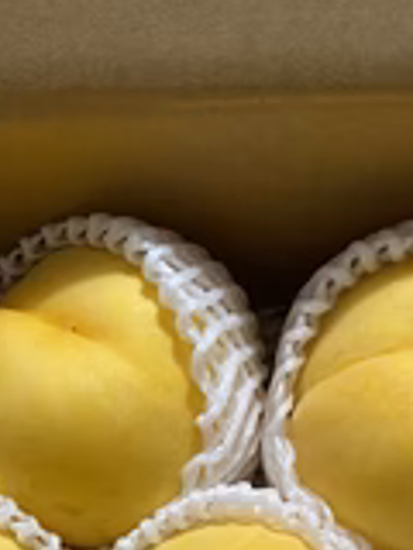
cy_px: 667
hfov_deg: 22.5
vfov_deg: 26.4
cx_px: 138
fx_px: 1034
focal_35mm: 65
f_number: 1.8
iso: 125
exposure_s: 1/50
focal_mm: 4.25
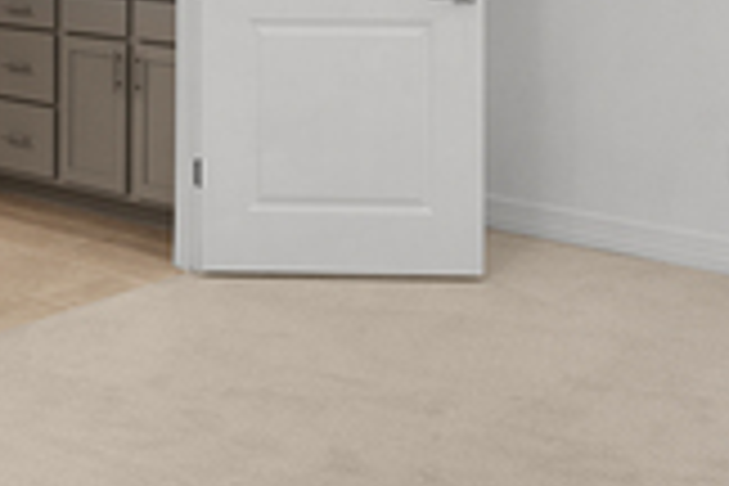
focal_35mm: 67
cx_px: 477
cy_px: -151
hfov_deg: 29.9
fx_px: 1357
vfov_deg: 18.8
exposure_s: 1/8
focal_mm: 17
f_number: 9
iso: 100
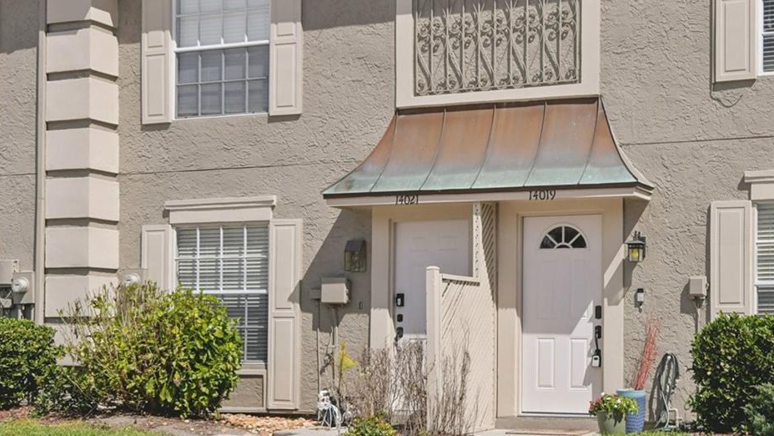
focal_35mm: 56
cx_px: 584
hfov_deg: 36.3
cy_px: 217
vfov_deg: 21.5
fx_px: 1149
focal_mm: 31
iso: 400
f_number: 8
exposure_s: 1/2000
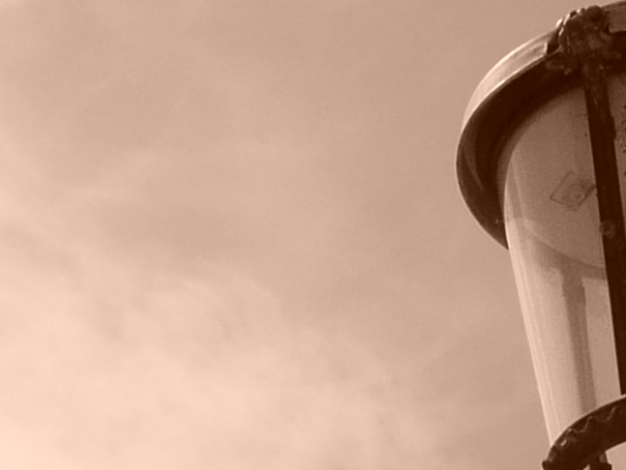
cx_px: 542
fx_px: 3672
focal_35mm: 203
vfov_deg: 7.2
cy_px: 760
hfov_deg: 9.7
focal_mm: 6.5
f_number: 9
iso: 100
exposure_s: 1/250
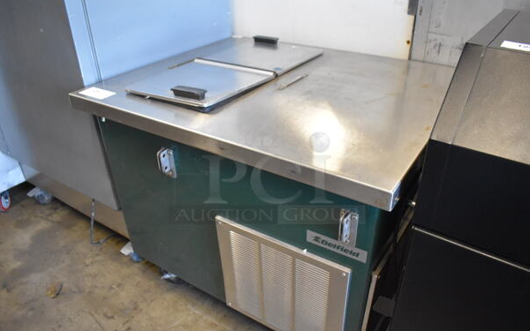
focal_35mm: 28
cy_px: 177
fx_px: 404
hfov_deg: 66.5
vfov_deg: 44.5
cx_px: 268
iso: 3200
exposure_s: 1/125
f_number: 3.5
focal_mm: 18
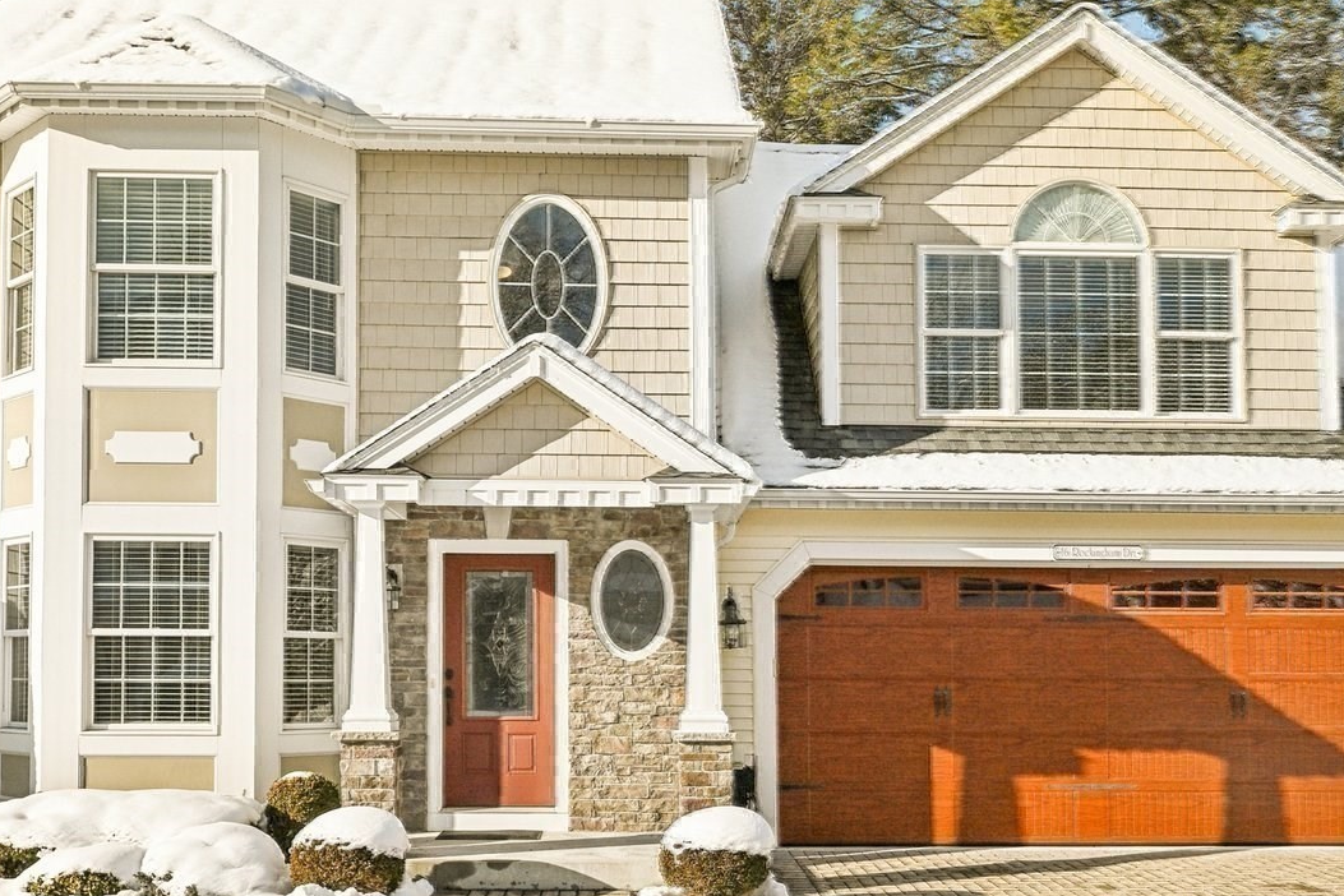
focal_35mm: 35
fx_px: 1307
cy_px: 269
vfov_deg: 37.3
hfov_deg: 54.4
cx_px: 702
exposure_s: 1/2000
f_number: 8
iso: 400
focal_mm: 18
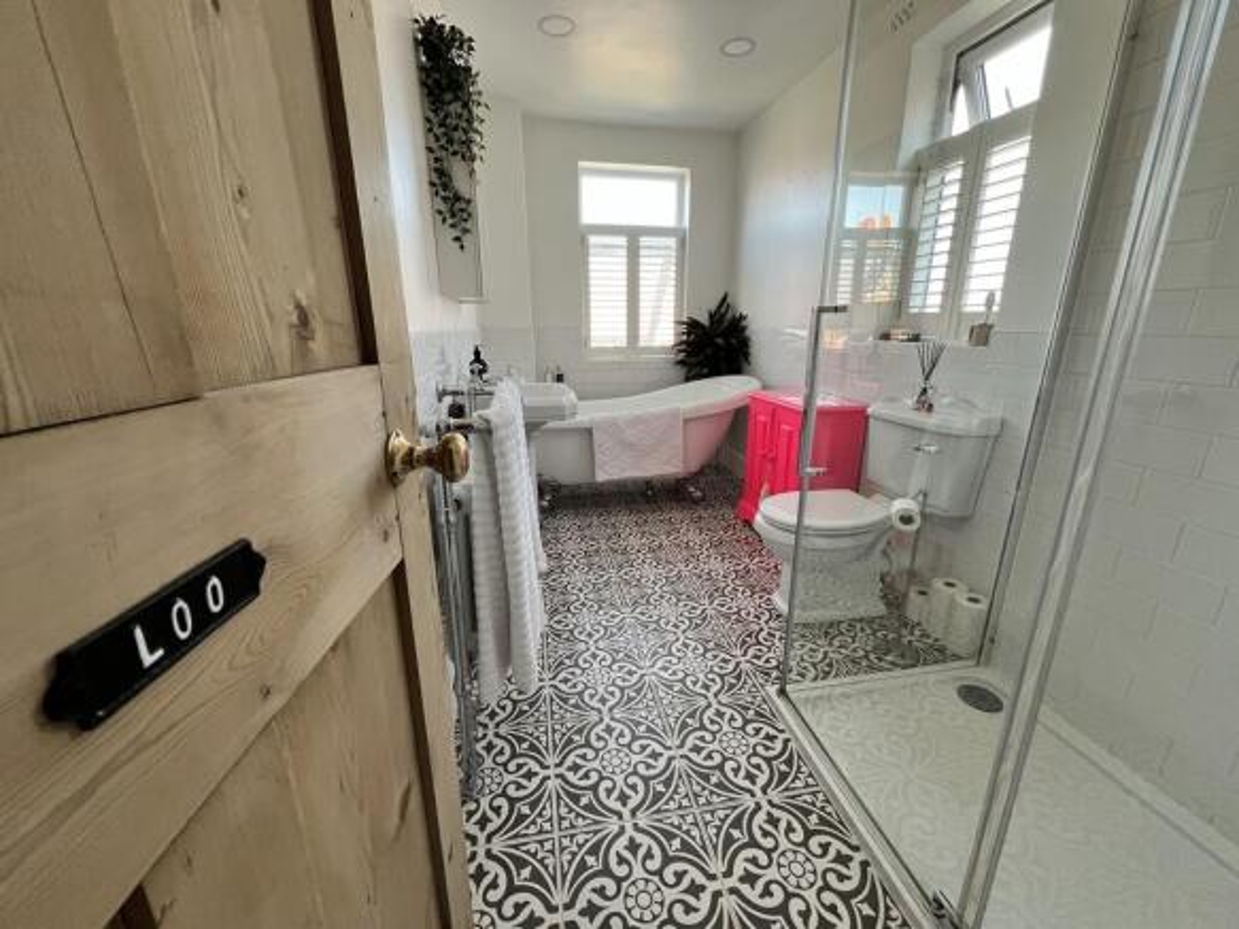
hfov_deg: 106.2
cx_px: 620
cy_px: 464
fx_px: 465
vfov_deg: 89.9
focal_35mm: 13
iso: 160
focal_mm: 1.57
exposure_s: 1/99
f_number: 1.8
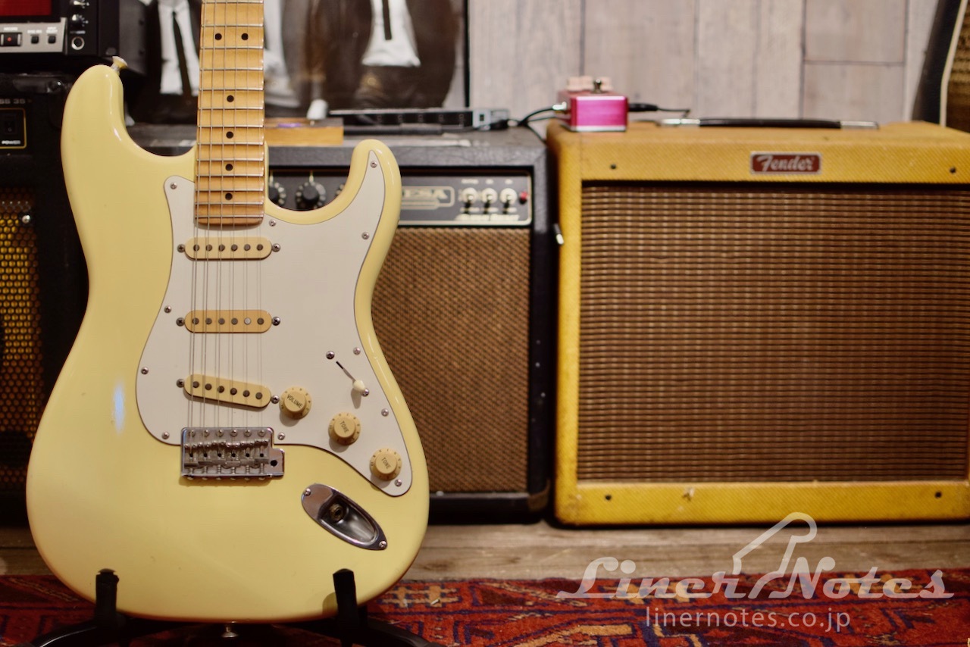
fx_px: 1415
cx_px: 485
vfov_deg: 25.8
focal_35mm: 52
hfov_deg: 37.8
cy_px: 324
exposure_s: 1/80
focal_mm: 35
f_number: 1.8
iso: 400
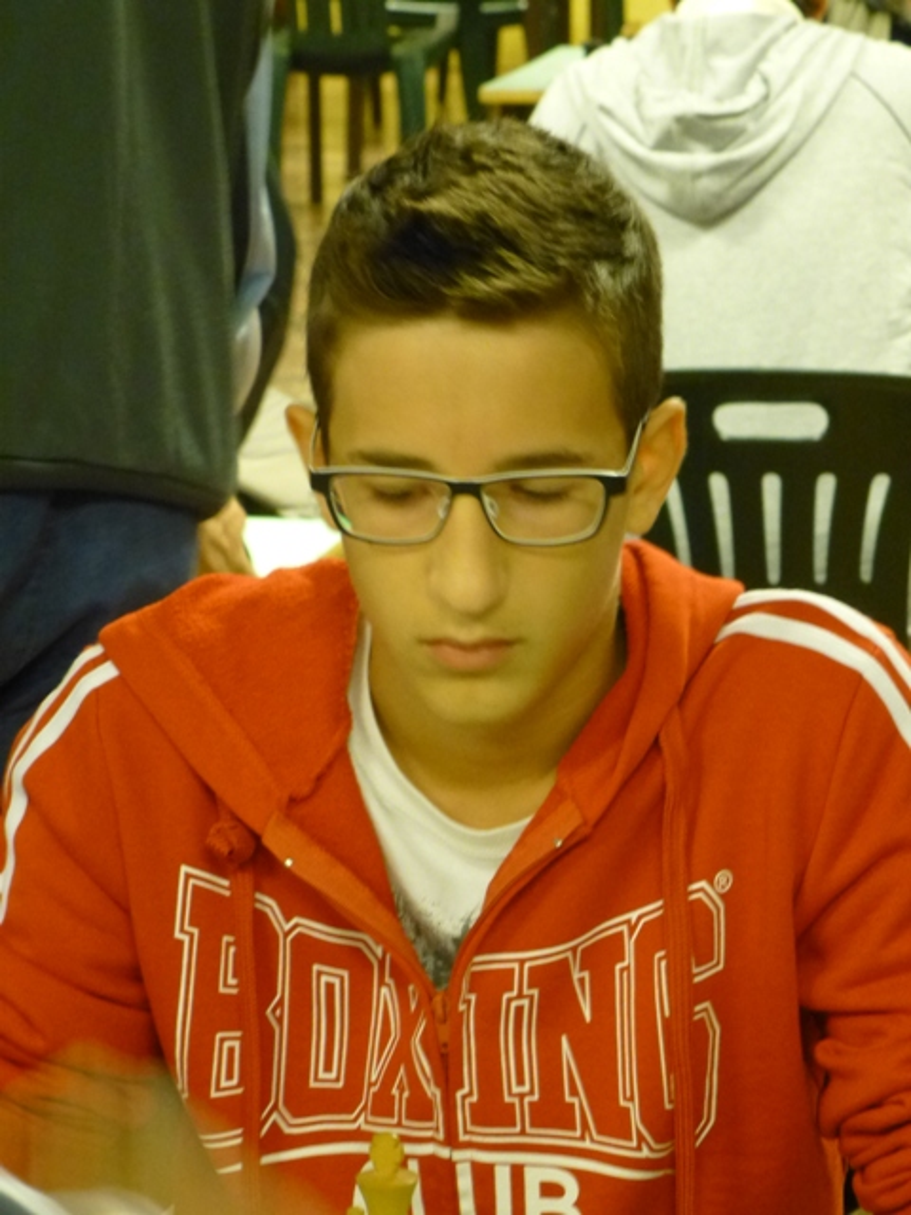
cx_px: 456
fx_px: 5439
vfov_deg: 12.7
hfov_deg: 9.6
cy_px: 608
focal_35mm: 155
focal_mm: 27.7
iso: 800
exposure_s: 1/8
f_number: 5.3
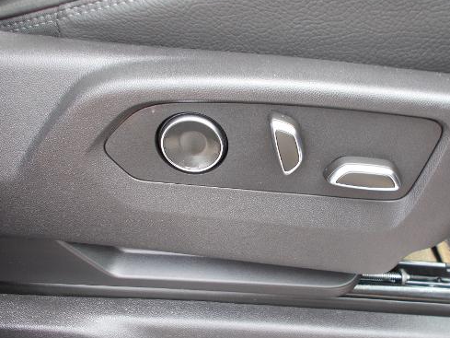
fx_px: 442
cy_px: 168
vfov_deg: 41.8
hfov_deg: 53.6
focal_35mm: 34
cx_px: 265
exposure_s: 1/30
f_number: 3.2
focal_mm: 4.6
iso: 80
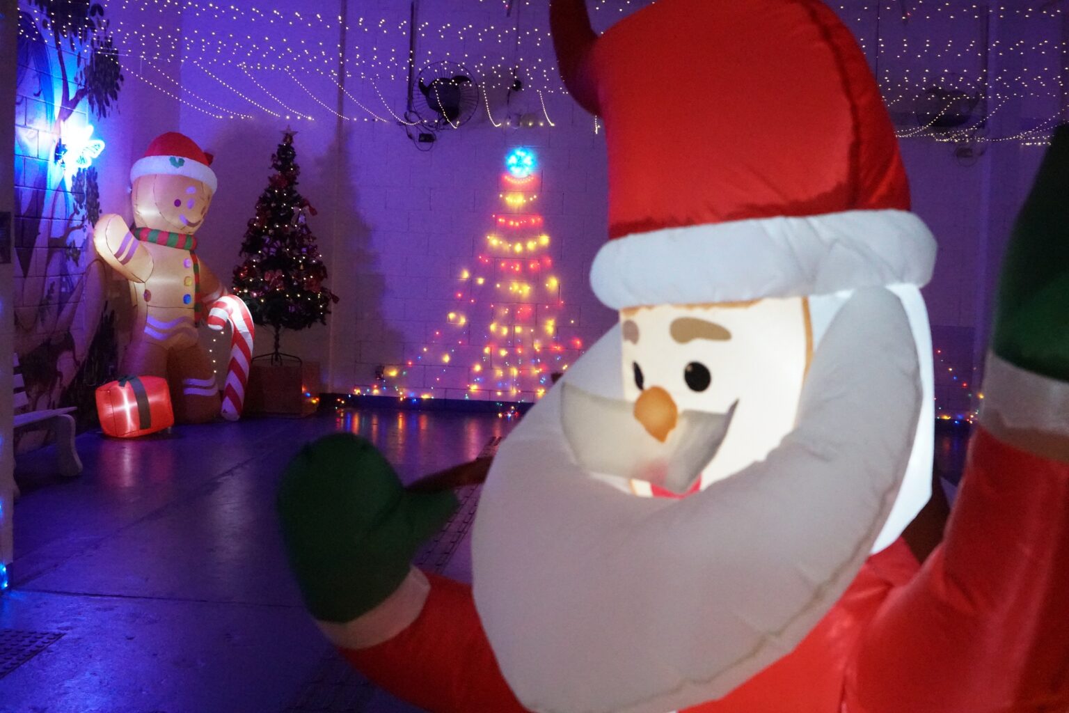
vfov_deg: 31.9
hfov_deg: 46.4
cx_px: 534
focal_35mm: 42
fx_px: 1247
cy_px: 356
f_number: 5
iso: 12800
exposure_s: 1/250
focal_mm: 28
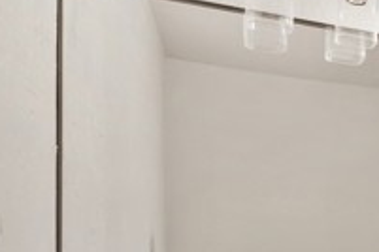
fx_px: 537
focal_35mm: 51
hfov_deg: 26.7
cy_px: 223
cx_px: 579
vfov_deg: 25.7
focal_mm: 16
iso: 2500
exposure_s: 1/15
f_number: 4
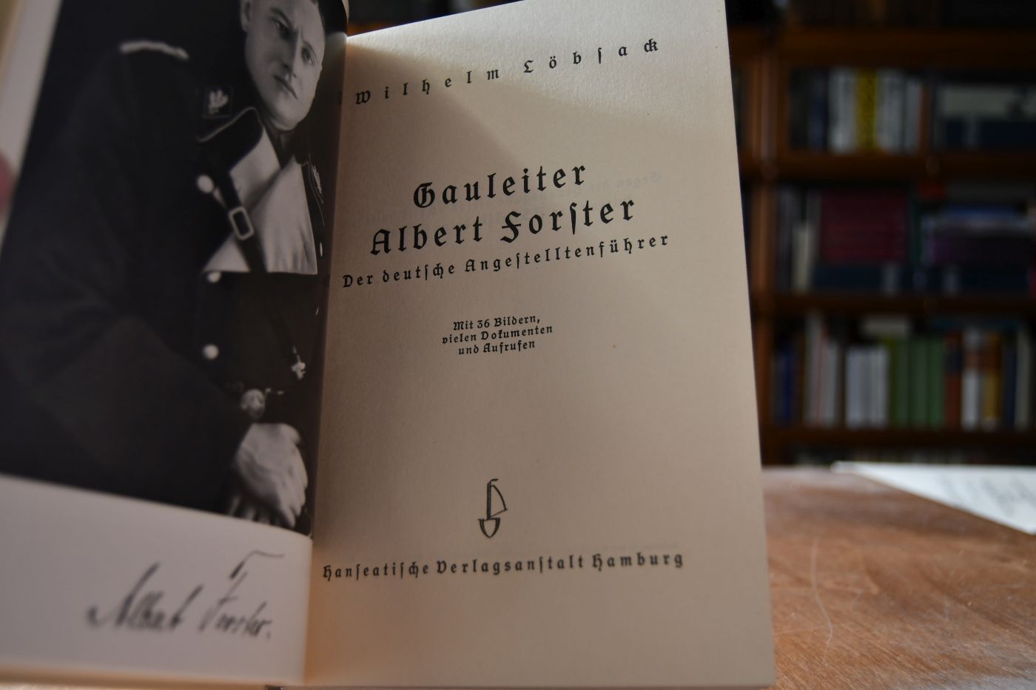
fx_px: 1036
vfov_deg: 36.9
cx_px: 518
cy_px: 345
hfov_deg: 53.1
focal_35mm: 36
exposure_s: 1/250
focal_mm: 24
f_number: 3.8
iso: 450
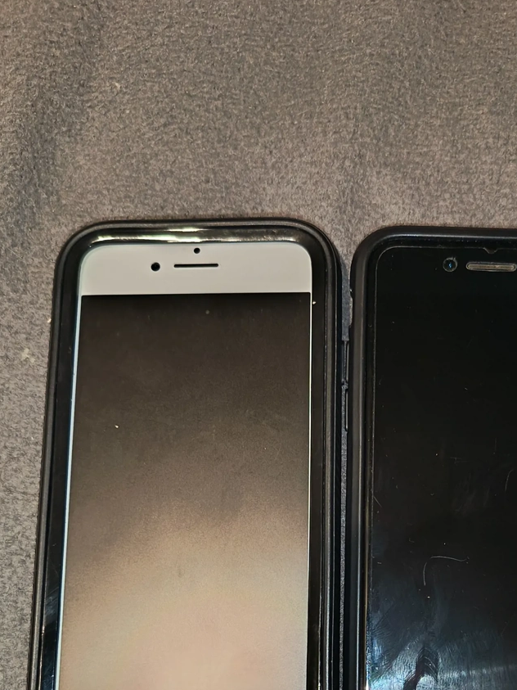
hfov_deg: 37.3
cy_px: 538
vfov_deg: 46.7
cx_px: 348
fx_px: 757
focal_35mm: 38
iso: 1328
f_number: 1.75
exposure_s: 1/33.3
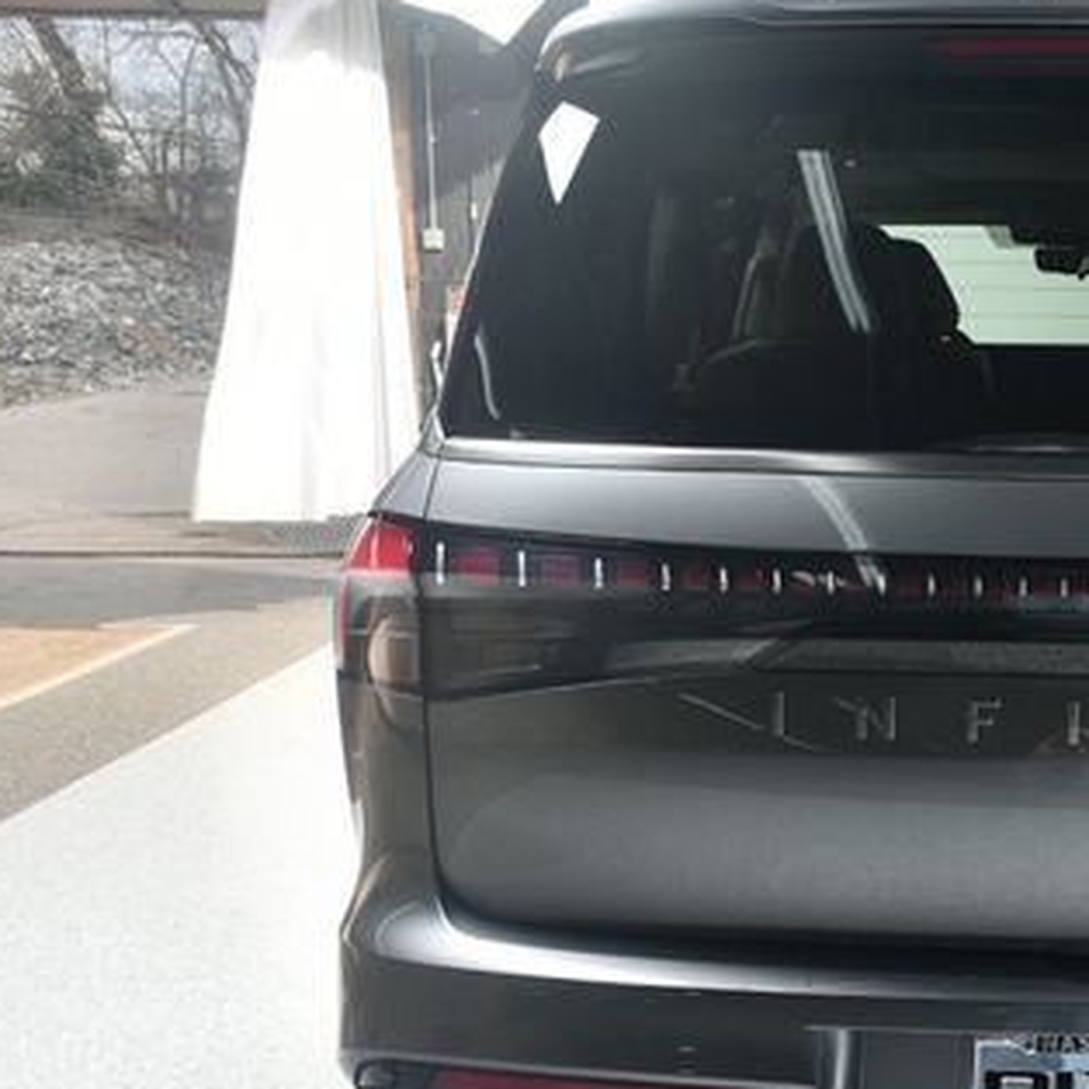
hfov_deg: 30.9
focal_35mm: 52
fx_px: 1851
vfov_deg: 32.7
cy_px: 659
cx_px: 1034
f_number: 6.3
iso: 100
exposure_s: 1/160
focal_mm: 20
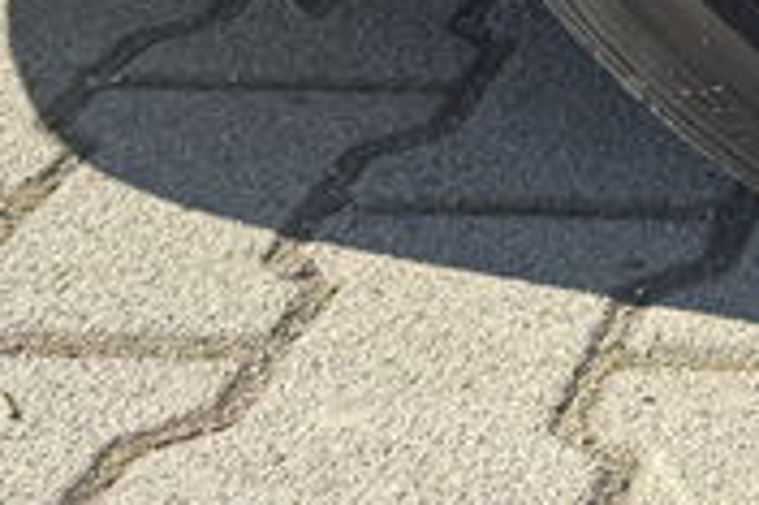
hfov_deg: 16.5
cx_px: 1255
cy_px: -609
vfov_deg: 11.0
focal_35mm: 109
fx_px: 2296
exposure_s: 1/1193
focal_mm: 6.76
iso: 80
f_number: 1.78
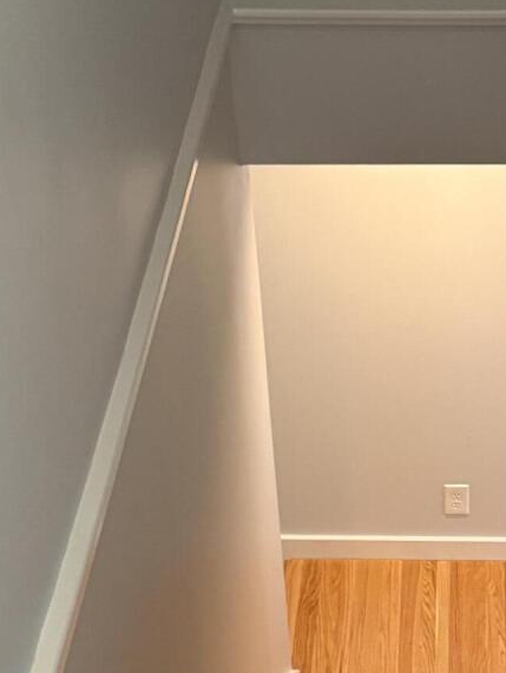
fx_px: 1635
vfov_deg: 23.0
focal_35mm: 84
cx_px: 422
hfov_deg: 17.4
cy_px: 522
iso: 640
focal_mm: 6.76
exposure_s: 1/40
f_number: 1.78
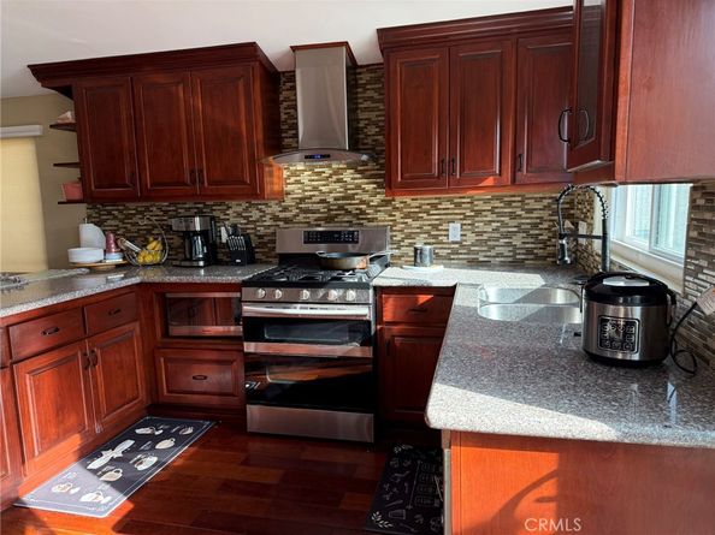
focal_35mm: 24
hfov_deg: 71.6
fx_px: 496
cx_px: 358
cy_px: 268
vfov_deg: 56.8
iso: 200
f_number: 1.78
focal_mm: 6.76
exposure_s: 1/211
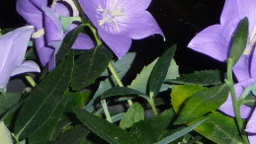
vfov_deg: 4.3
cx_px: 112
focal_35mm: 283
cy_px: 206
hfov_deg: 7.6
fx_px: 1922
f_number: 4.6
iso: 100
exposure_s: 1/40
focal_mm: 13.1
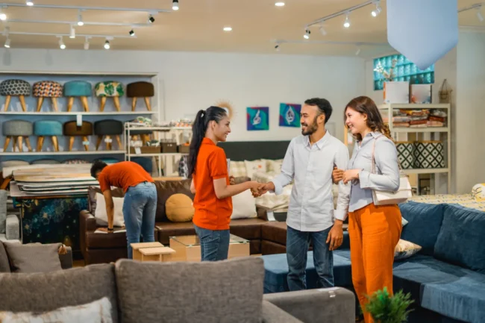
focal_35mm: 50
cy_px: 162
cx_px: 242
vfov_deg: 27.0
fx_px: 673
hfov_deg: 39.6
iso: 640
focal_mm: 50
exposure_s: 1/160
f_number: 1.8
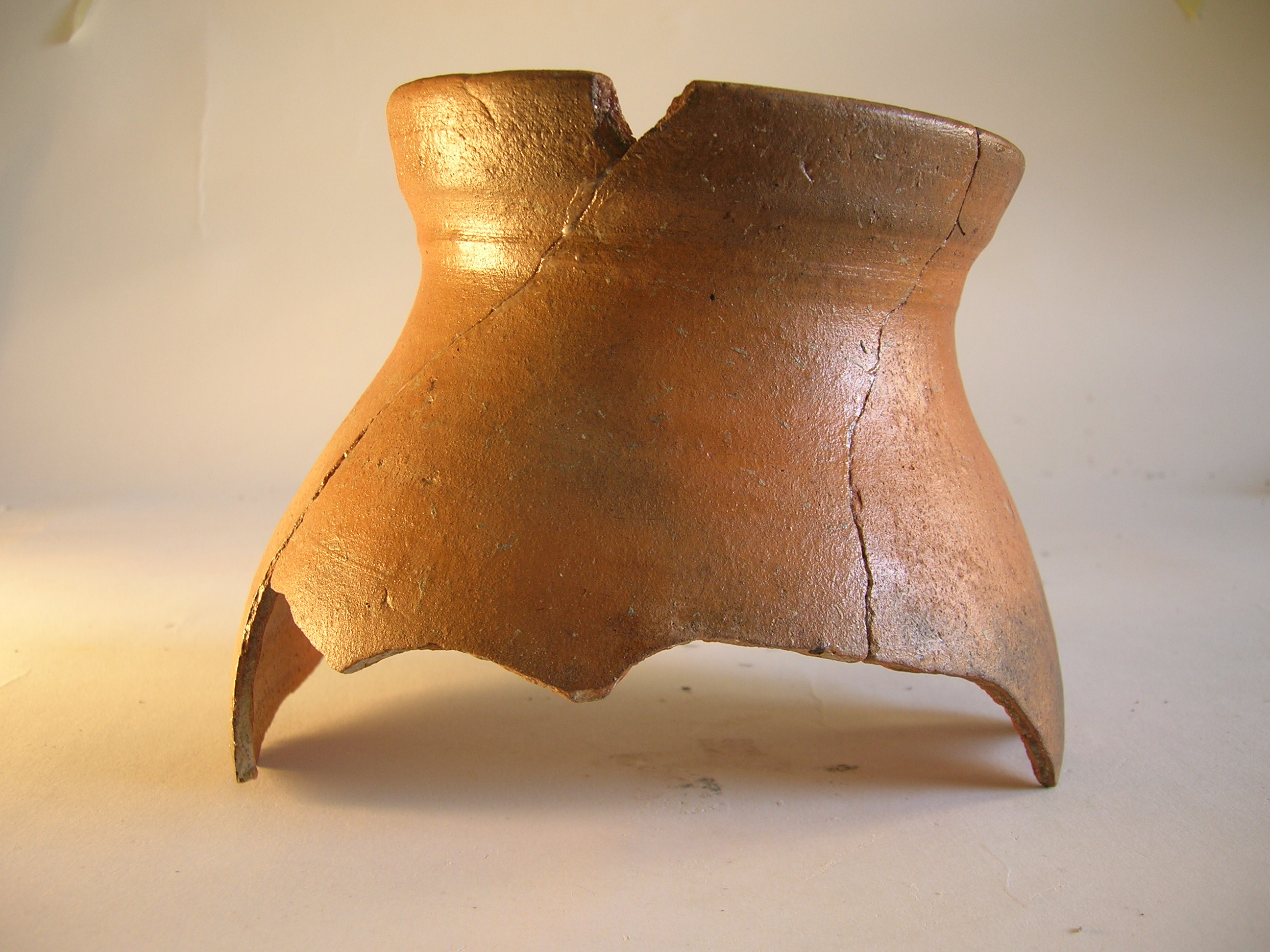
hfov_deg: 54.0
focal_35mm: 34
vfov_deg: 41.8
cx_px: 635
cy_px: 476
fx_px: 1247
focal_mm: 5.7
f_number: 2.9
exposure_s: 1/8
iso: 50
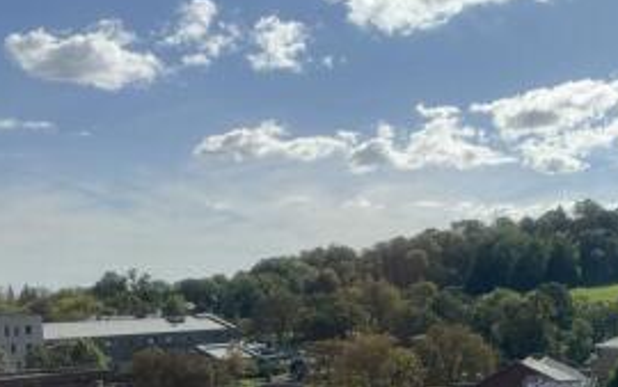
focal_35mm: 55
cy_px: 342
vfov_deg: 23.0
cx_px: 653
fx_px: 927
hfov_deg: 33.0
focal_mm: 6.76
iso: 100
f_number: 1.78
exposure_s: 1/6711
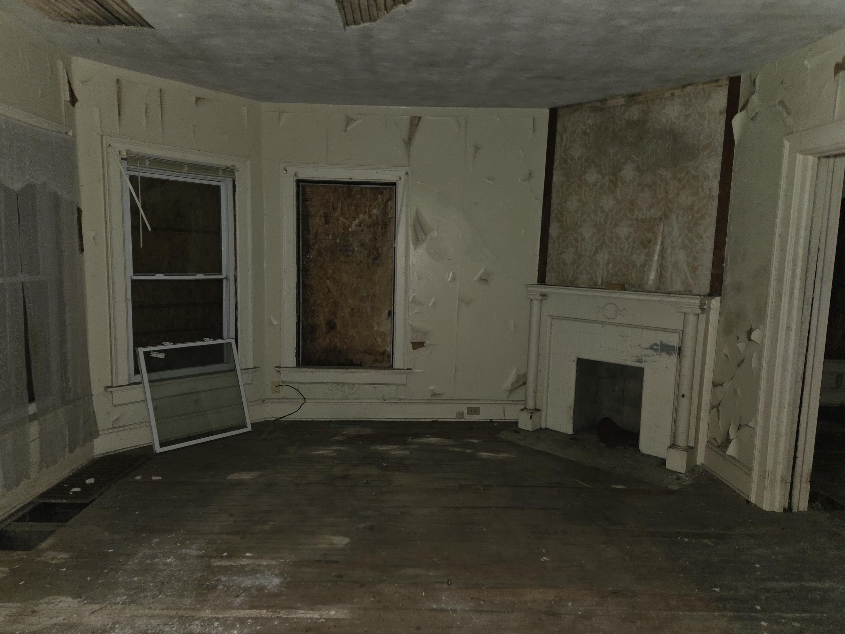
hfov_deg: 71.6
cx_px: 411
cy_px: 327
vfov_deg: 56.8
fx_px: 586
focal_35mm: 24
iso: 250
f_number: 1.8
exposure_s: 1/12
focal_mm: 5.4
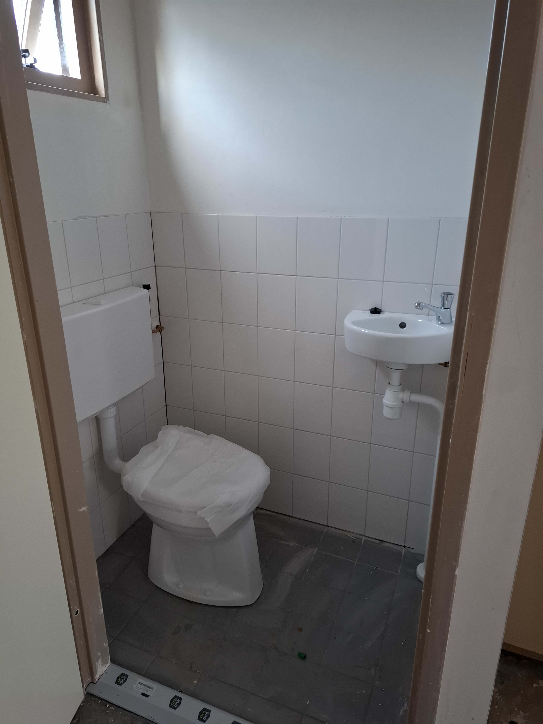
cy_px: 362
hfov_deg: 58.9
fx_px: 481
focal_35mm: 23
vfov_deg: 73.9
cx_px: 272
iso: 250
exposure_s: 1/33
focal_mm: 5.54
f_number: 1.8
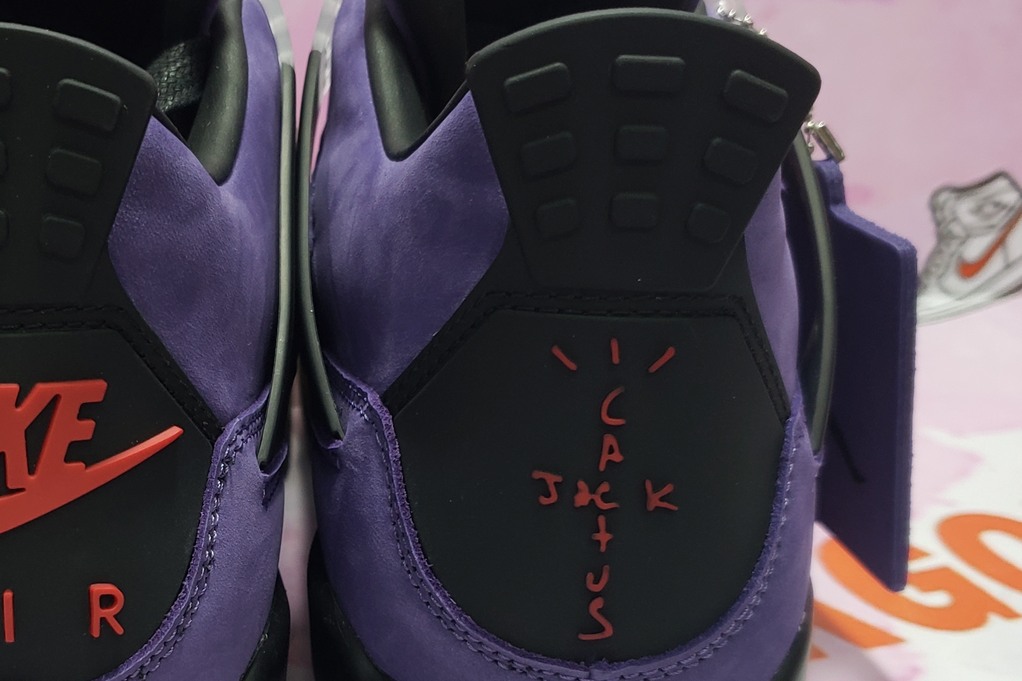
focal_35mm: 54
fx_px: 1533
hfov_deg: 36.2
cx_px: 282
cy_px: 534
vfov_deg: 24.7
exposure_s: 1/100
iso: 80
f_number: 1.5
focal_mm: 4.3
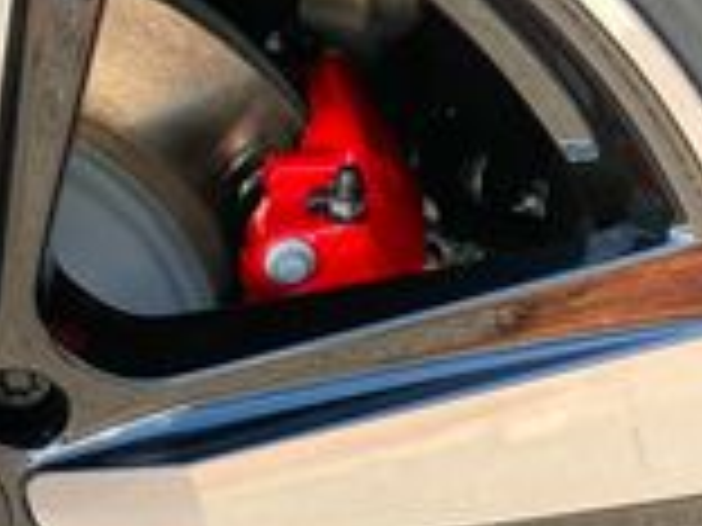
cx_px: -153
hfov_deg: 16.4
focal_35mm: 115
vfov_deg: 12.8
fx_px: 2332
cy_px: 463
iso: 32
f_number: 1.8
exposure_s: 1/121
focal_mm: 3.99
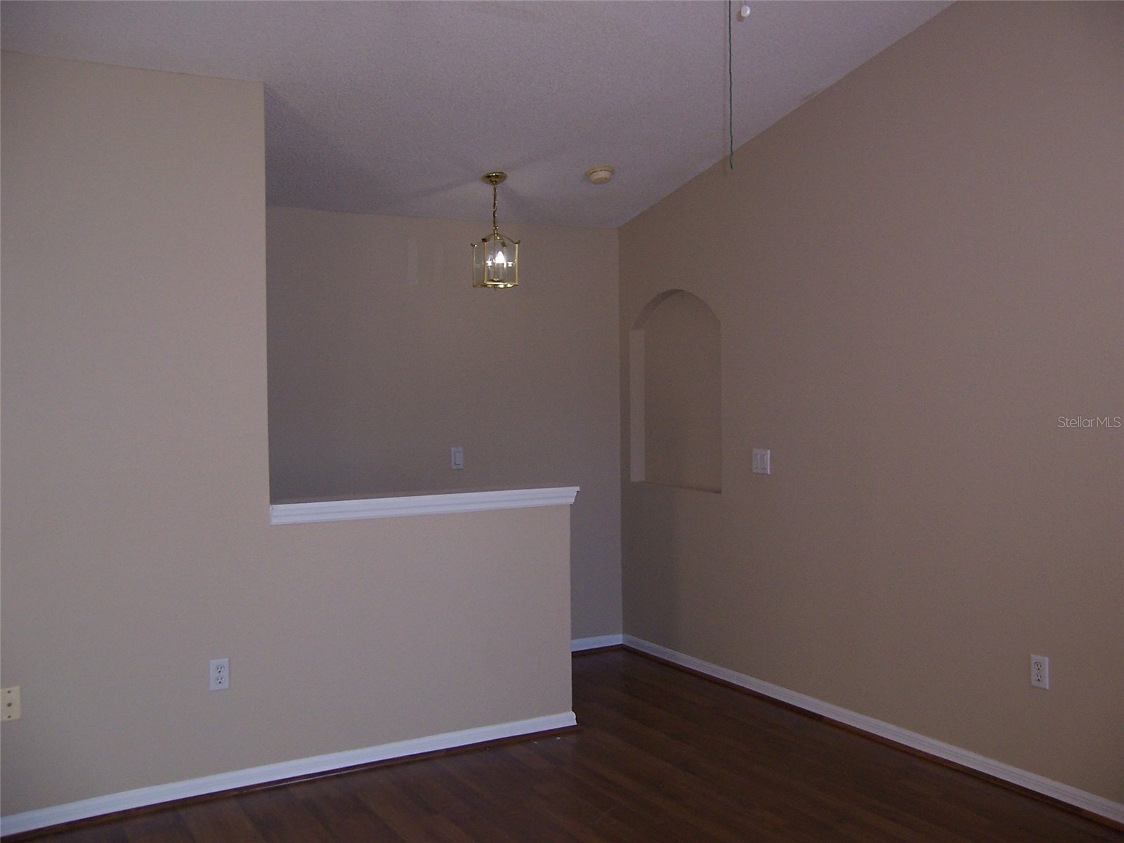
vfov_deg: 42.9
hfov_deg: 55.4
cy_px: 422
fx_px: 1072
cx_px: 562
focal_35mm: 33
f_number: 2.8
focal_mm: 5.5
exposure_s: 1/60
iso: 140
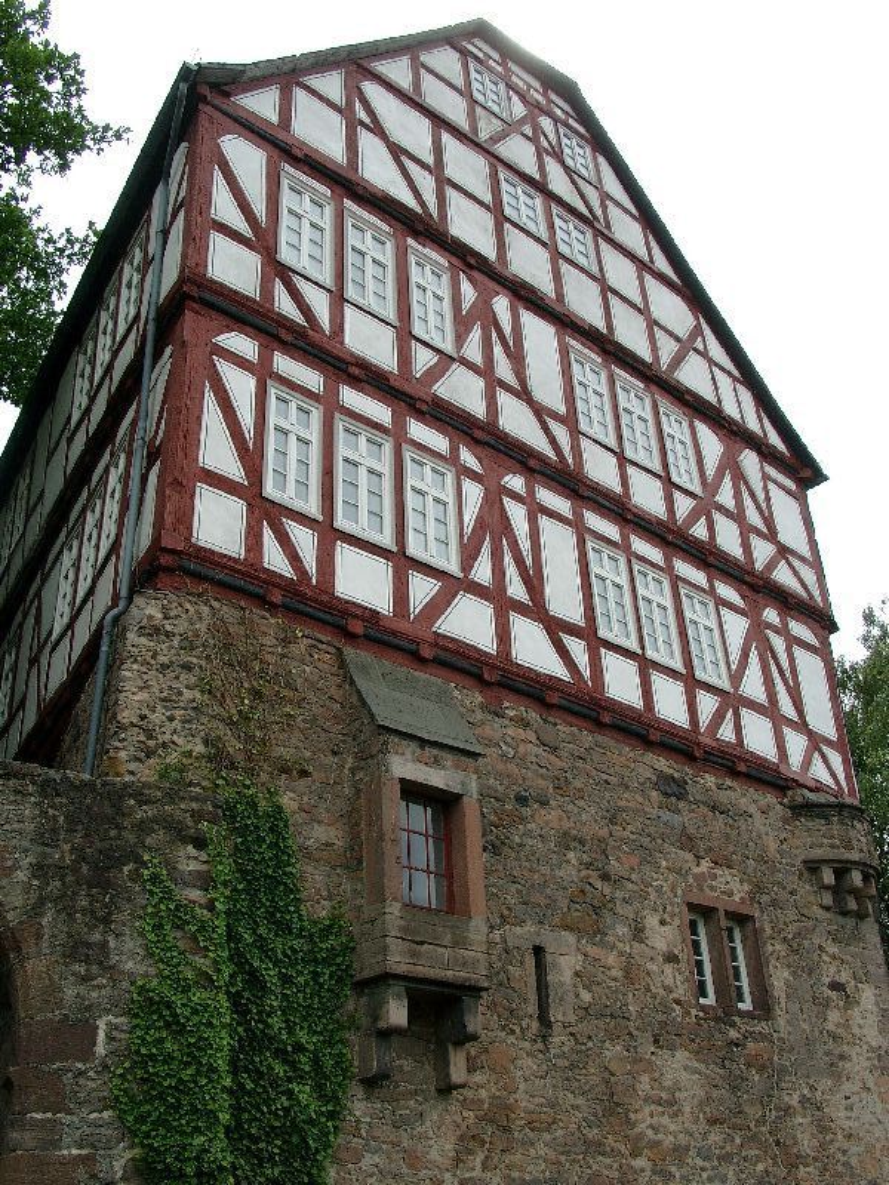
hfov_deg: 41.8
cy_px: 592
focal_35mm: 34
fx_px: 1164
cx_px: 444
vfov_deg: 54.0
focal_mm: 7.13
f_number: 4
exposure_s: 1/498
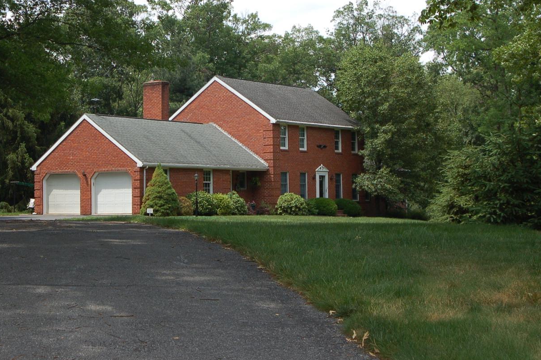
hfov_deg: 28.2
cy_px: 88
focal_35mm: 71
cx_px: 168
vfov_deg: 19.0
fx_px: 1066
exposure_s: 1/500
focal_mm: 28
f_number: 5.6
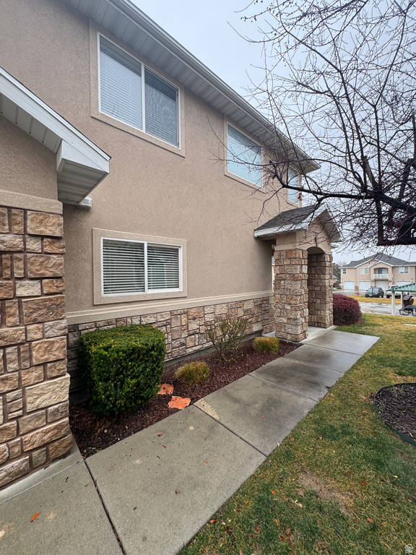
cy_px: 278
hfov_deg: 85.7
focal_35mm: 14
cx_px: 208
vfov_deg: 102.1
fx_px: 224
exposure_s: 1/113
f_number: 2.2
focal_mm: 2.22
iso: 40
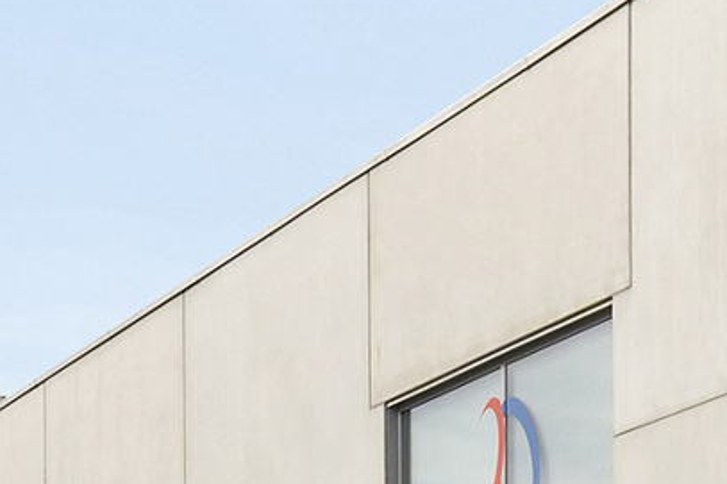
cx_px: 1074
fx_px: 2039
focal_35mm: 101
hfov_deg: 18.1
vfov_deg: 13.2
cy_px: 589
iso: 100
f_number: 13
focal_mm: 19
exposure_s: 1/40
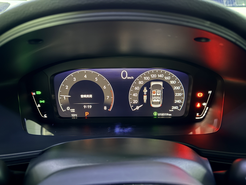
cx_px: 123
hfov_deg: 71.6
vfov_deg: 56.8
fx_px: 171
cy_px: 92
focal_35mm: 24
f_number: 1.78
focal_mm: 6.76
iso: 1250
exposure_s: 1/10
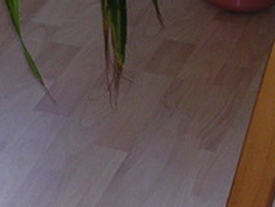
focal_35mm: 218
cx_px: -198
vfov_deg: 6.8
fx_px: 1734
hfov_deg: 8.7
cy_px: 184
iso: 136
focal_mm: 7.5
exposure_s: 1/60.1
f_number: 3.1
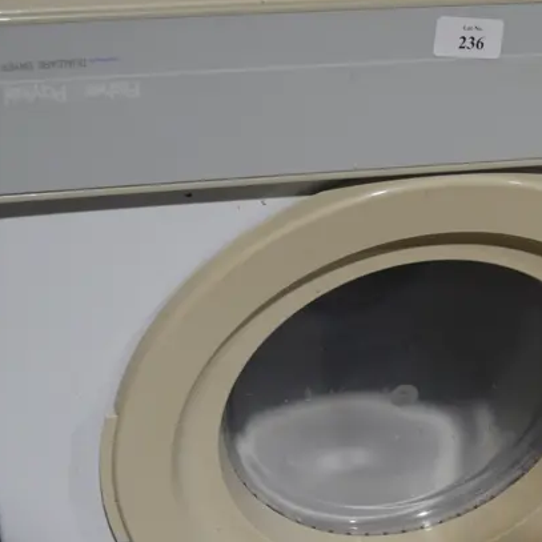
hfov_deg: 19.3
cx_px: 455
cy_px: 585
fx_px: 1577
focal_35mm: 89
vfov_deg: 18.8
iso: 250
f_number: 4.4
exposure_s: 1/60
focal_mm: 20
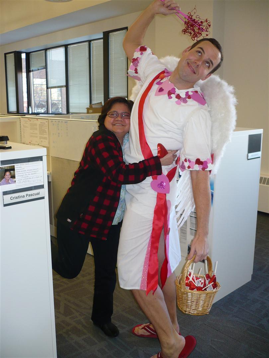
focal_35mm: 35
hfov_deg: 40.7
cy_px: 179
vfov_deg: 52.6
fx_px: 363
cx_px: 134
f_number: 2.8
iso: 125
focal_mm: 5.8
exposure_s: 1/30
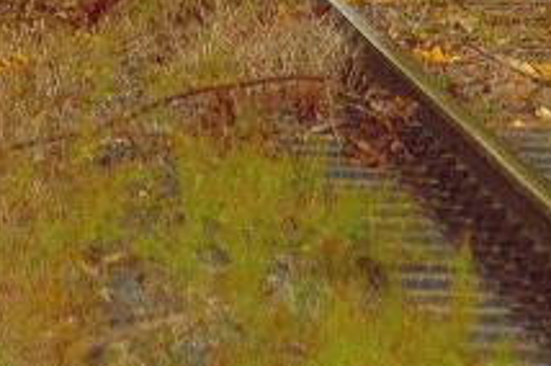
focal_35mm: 897
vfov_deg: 1.5
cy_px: -347
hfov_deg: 2.3
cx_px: 649
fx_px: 13714
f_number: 8
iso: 400
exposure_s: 1/320
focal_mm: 125
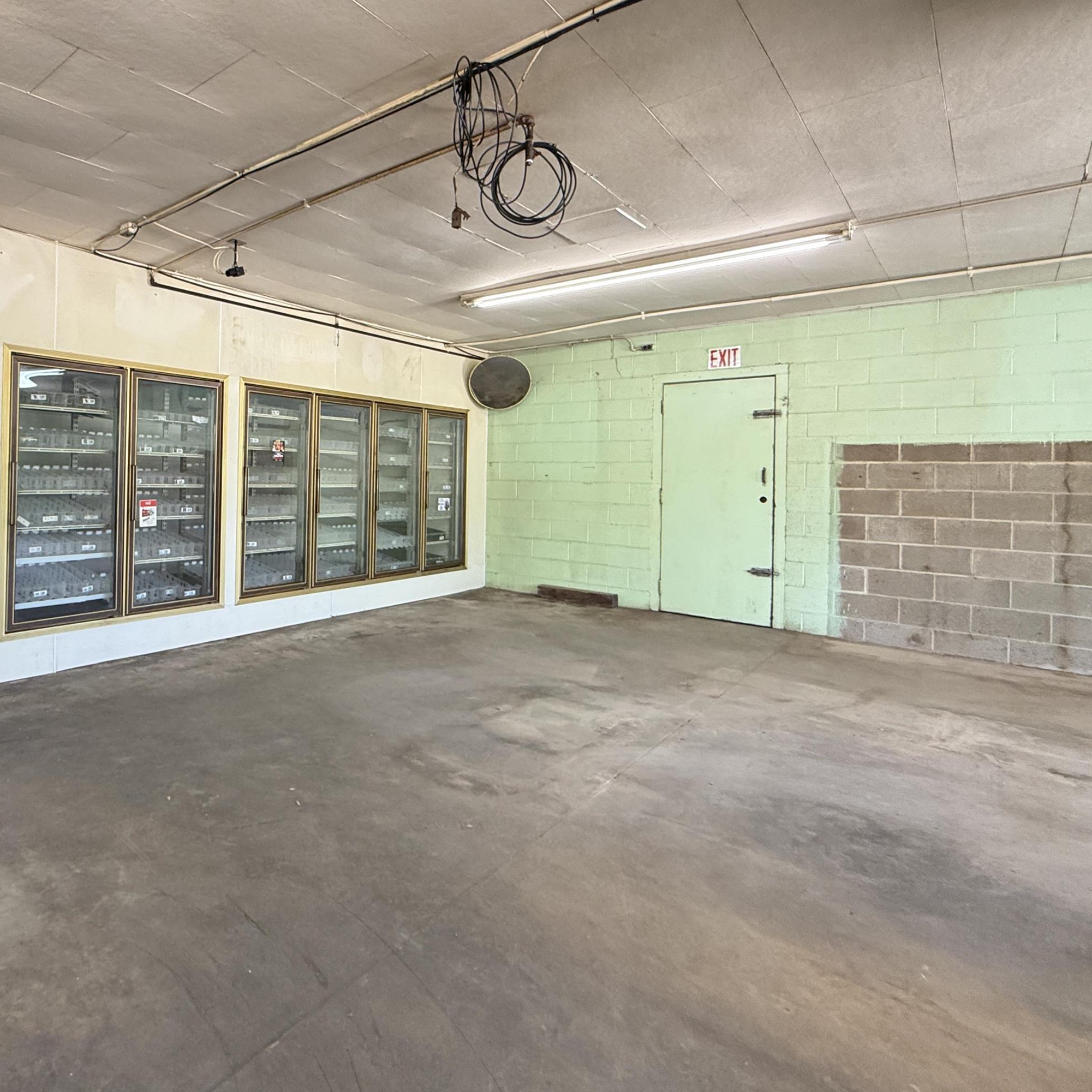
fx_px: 678
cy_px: 502
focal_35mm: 19
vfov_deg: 77.5
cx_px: 344
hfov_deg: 74.7
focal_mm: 2.22
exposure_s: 1/60
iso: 320
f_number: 2.2
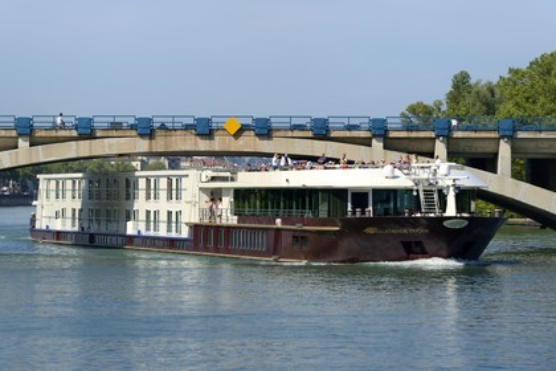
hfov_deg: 11.1
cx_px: 278
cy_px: 186
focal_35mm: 185
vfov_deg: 7.4
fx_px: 2857
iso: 200
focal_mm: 185
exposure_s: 1/320
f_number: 13
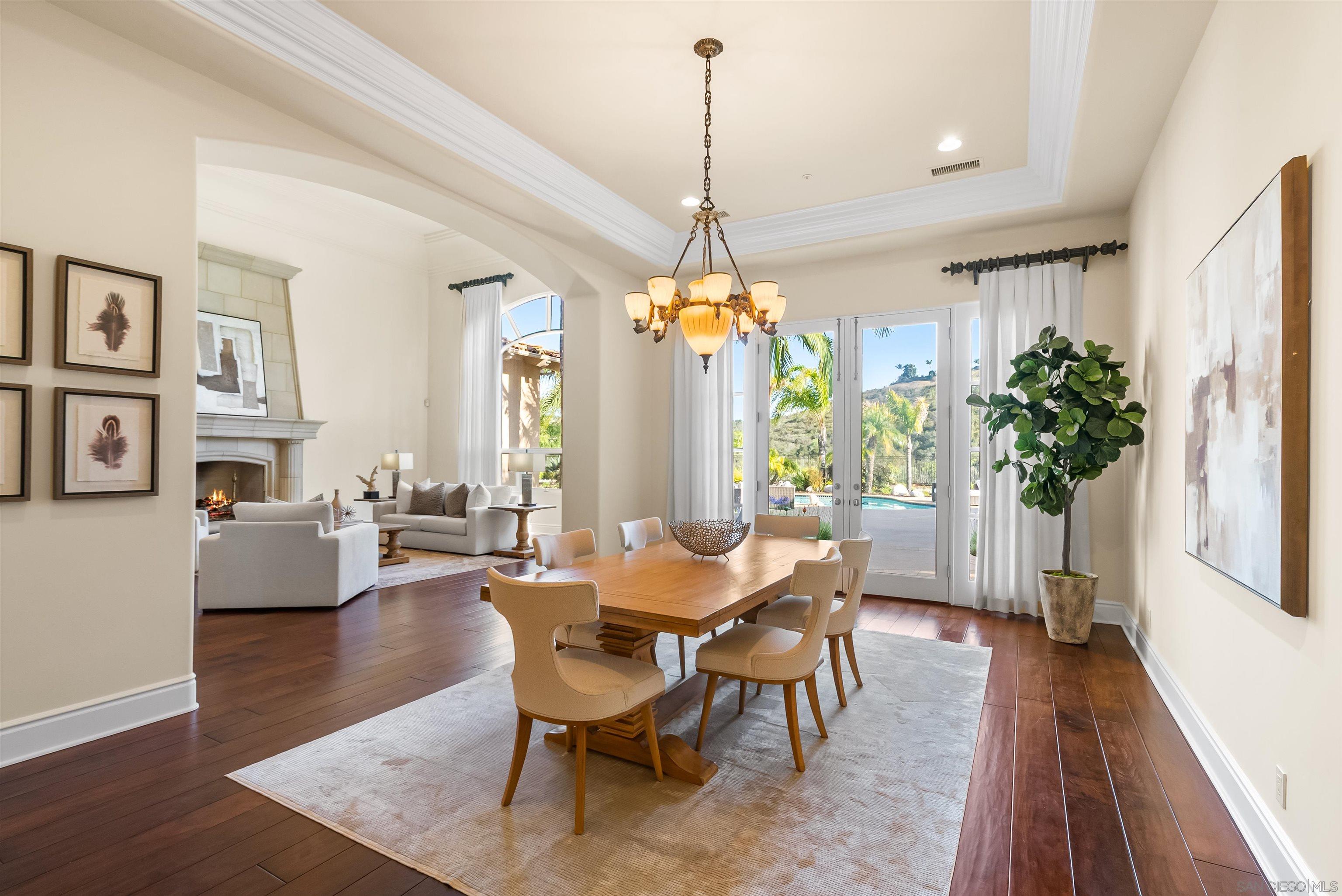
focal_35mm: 16
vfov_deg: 73.8
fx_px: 597
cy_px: 448
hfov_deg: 96.7
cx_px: 671
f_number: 11
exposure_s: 1/4
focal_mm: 16
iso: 640
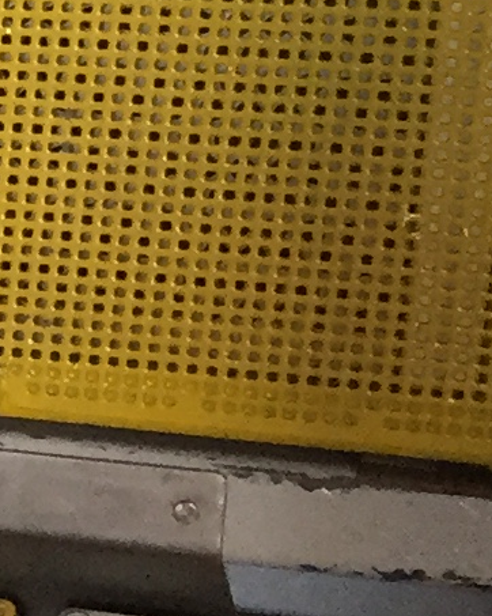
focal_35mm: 204
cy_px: 341
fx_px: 3716
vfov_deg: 9.5
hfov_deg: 6.0
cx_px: -1664
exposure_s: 1/30
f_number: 2.2
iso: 100
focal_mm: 4.15
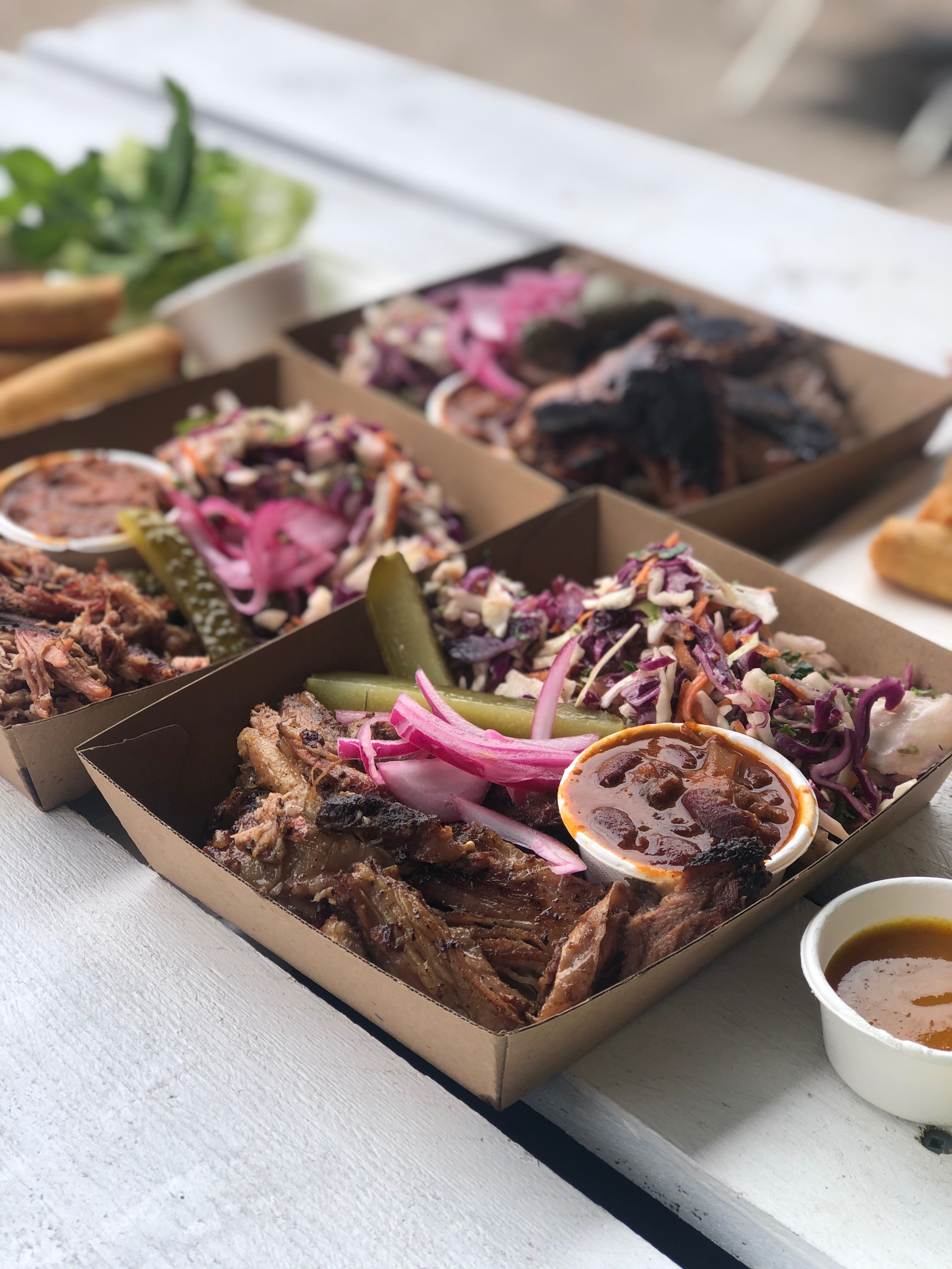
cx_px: 476
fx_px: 2090
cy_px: 634
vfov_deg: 33.8
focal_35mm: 57
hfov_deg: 25.7
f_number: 2.8
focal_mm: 6.6
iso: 20
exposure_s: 1/376
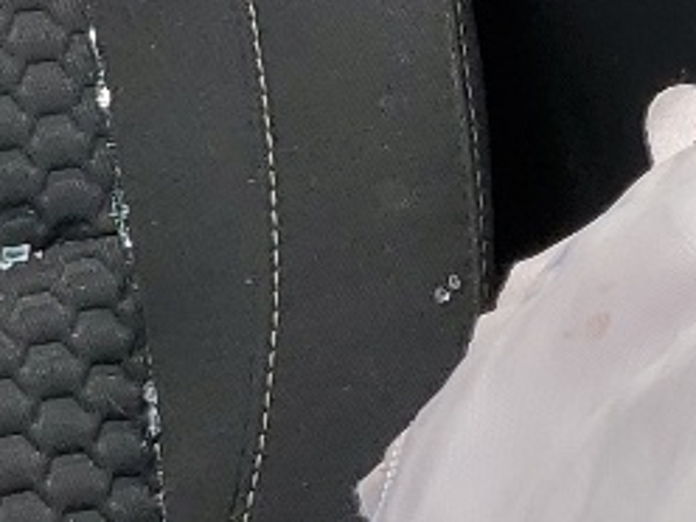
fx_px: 3378
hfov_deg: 11.7
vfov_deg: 7.9
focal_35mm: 168
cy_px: -935
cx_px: 132
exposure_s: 1/196
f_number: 1.5
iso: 50
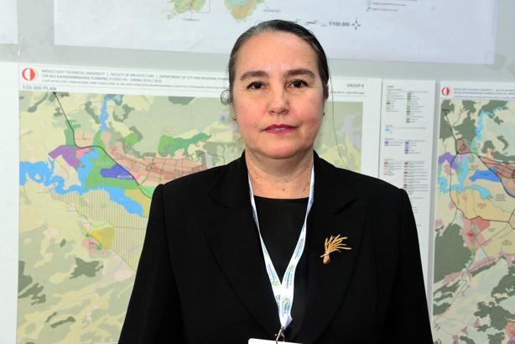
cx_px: 258
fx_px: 687
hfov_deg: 41.1
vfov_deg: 28.1
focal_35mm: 48
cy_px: 172
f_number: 8
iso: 5000
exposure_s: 1/160
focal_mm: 48
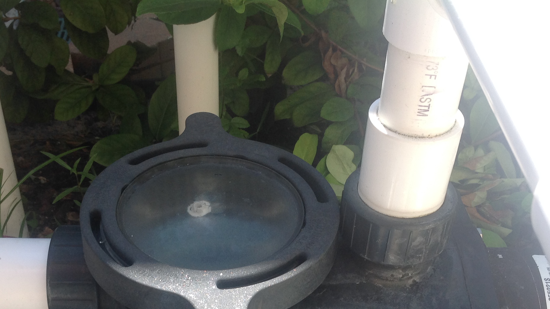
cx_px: 260
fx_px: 773
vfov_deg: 22.1
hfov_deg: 39.2
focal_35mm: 53
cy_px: 278
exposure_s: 1/458
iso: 50
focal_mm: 4.28
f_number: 2.4
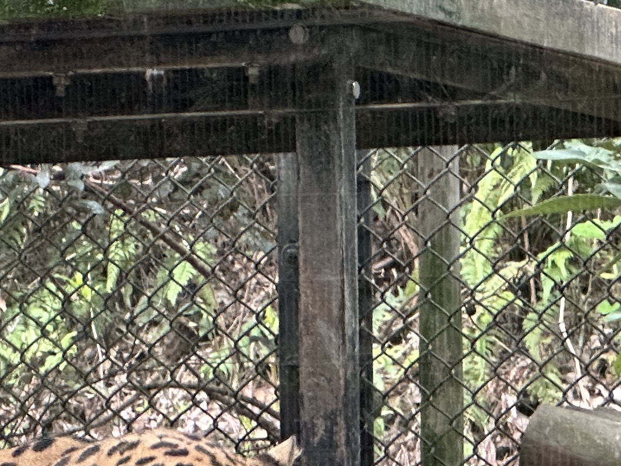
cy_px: 486
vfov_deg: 5.0
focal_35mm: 296
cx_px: 18
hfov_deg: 6.7
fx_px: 5311
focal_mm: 9
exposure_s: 1/60
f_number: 2.8
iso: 320
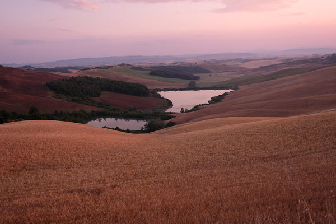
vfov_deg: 36.9
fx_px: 336
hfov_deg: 53.1
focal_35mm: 36
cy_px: 112
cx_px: 168
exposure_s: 1/170
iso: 200
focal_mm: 24
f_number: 4
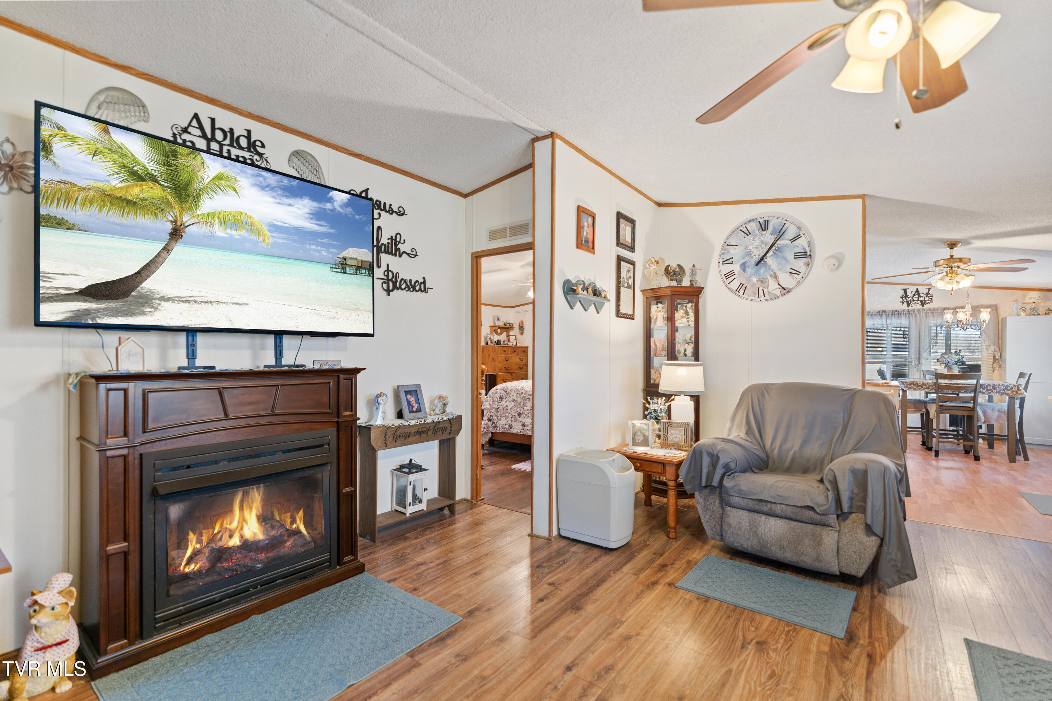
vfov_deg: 73.7
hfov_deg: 96.7
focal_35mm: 16
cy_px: 350
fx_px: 468
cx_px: 526
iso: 250
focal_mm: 16
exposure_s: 1/15
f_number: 2.8
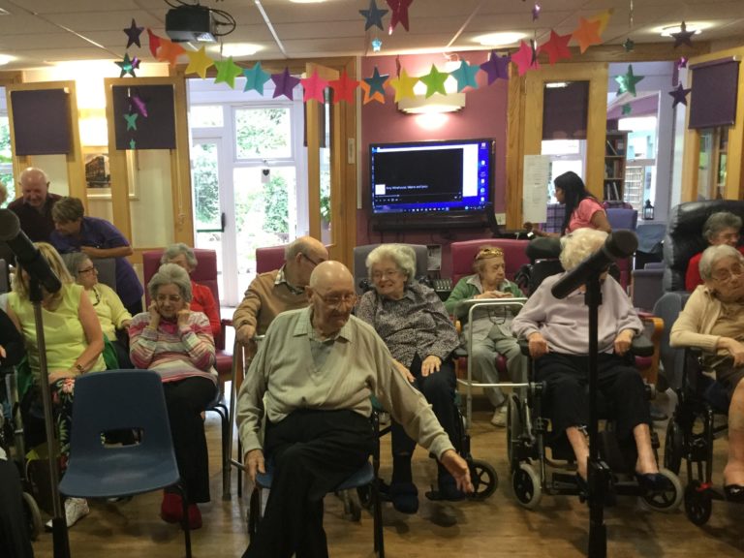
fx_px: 666
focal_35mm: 31
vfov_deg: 45.4
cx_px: 372
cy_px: 279
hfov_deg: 58.4
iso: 160
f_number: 2.4
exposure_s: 1/33
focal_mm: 3.3
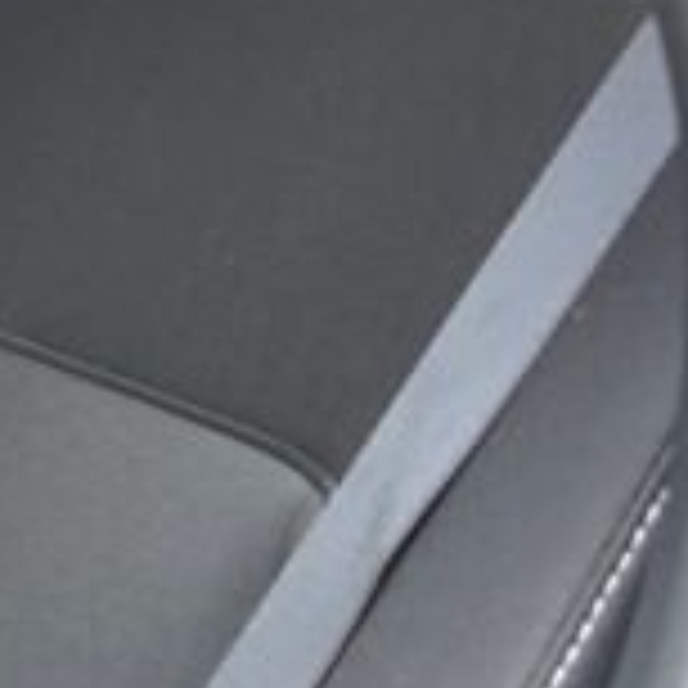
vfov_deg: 12.6
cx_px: -1421
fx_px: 3058
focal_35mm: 136
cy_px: 805
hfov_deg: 9.7
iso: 125
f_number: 1.7
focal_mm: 6.3
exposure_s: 1/180
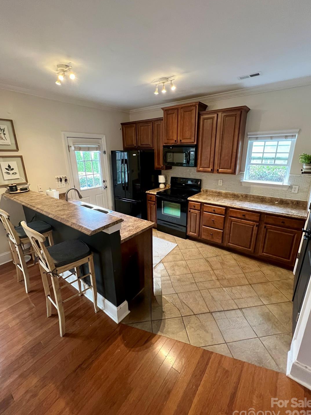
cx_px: 158
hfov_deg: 85.7
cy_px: 205
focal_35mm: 14
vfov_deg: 102.0
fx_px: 168
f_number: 1.8
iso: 400
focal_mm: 1.57
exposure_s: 1/60
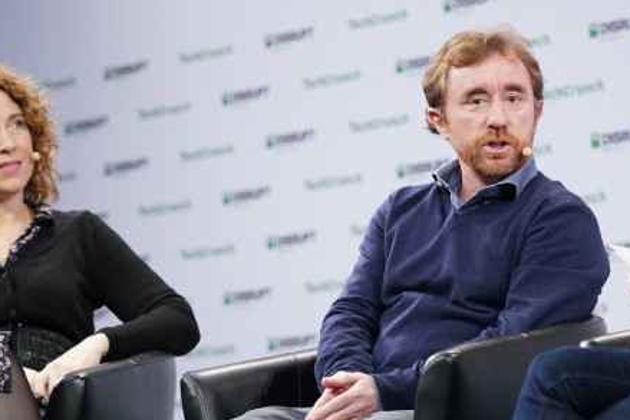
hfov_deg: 9.8
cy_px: 238
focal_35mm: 209
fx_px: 3658
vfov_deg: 6.6
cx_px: 309
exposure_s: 1/500
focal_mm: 102
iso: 3200
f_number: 2.8
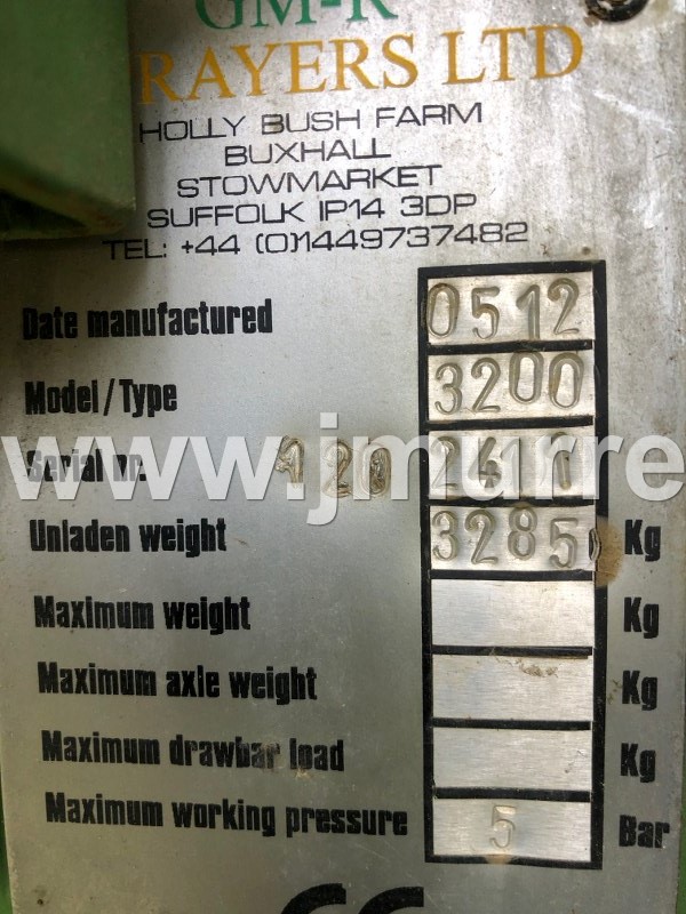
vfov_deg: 63.4
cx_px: 343
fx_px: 740
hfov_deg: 49.7
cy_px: 457
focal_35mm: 28
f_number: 1.8
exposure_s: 1/120
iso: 50
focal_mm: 3.99
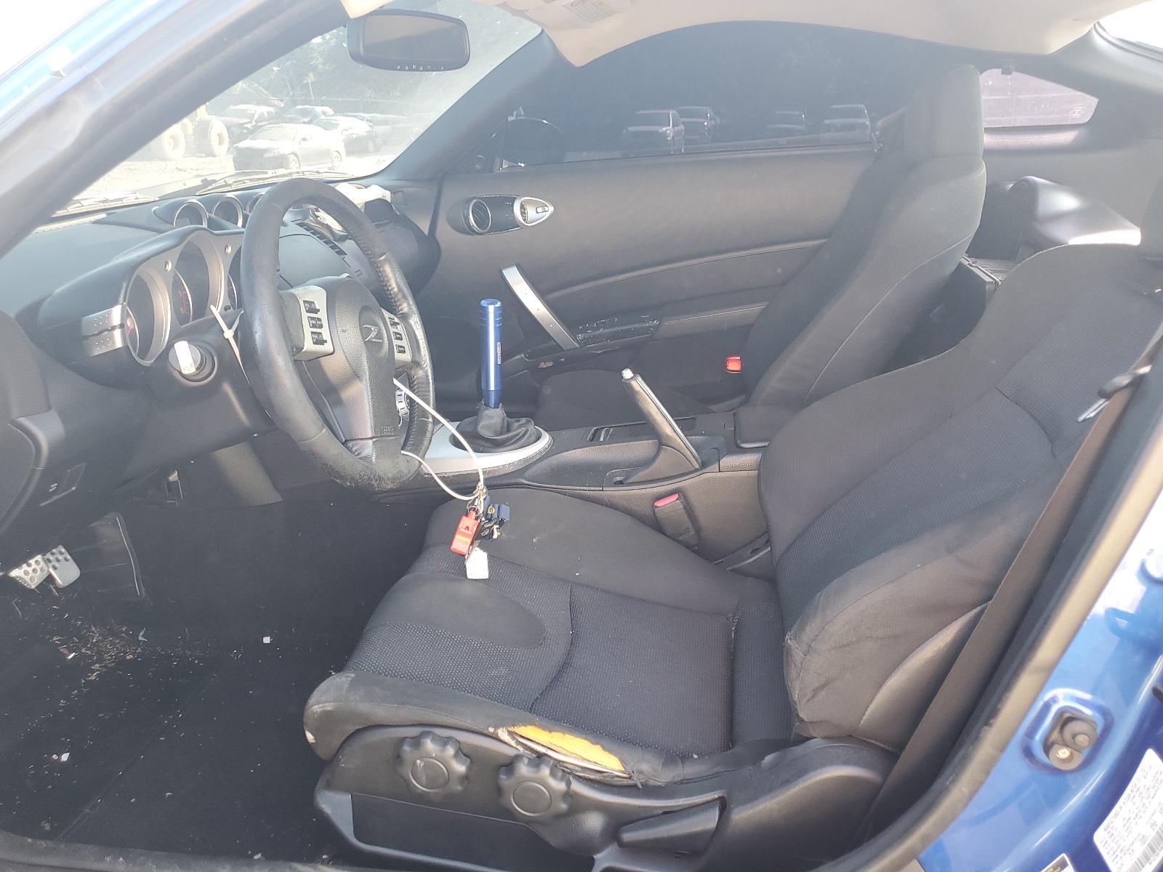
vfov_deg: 53.1
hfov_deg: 67.3
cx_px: 582
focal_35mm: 26
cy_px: 436
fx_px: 874
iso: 56
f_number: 1.5
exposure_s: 1/60.2
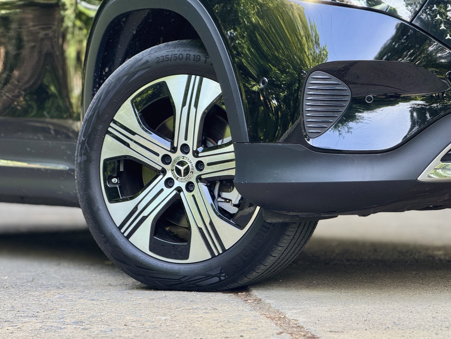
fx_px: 1563
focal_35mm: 120
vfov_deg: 12.3
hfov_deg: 16.4
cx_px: 226
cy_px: 170
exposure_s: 1/99
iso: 200
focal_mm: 15.66
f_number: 2.8
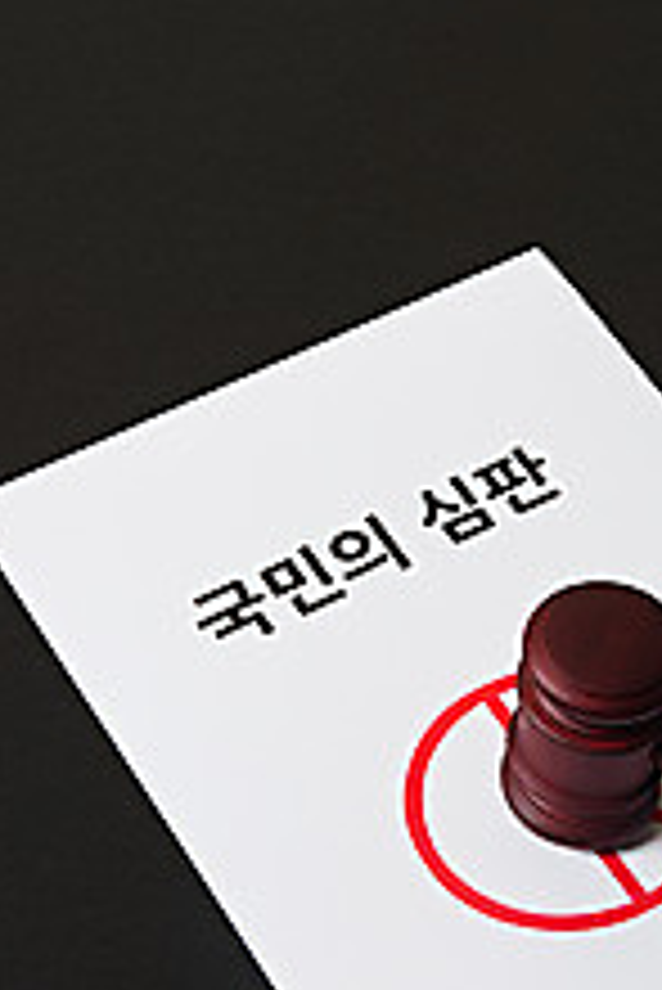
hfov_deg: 10.8
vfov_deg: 16.1
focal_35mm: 127
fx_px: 3497
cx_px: 507
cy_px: 454
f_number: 18
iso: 100
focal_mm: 70
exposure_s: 1/125
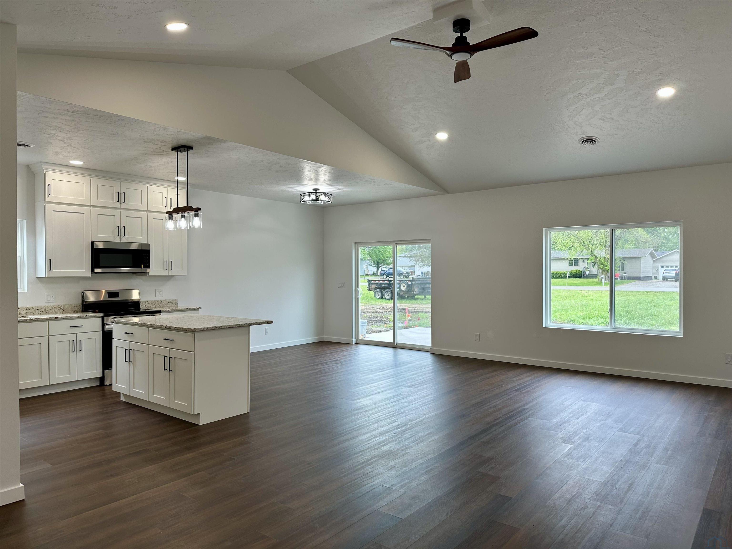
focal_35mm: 24
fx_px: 508
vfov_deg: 56.8
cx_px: 366
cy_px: 274
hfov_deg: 71.6
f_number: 1.78
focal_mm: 6.86
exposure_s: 1/120
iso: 64
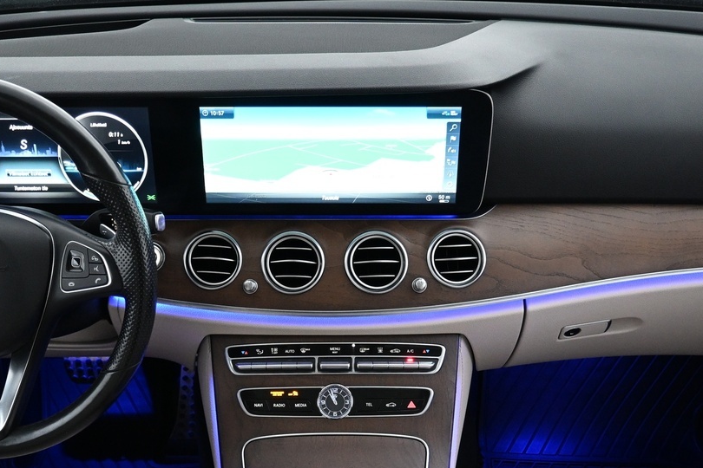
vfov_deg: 26.9
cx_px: 334
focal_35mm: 48
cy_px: 435
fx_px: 937
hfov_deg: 41.1
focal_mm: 16
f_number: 3.5
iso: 1600
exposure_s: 1/25
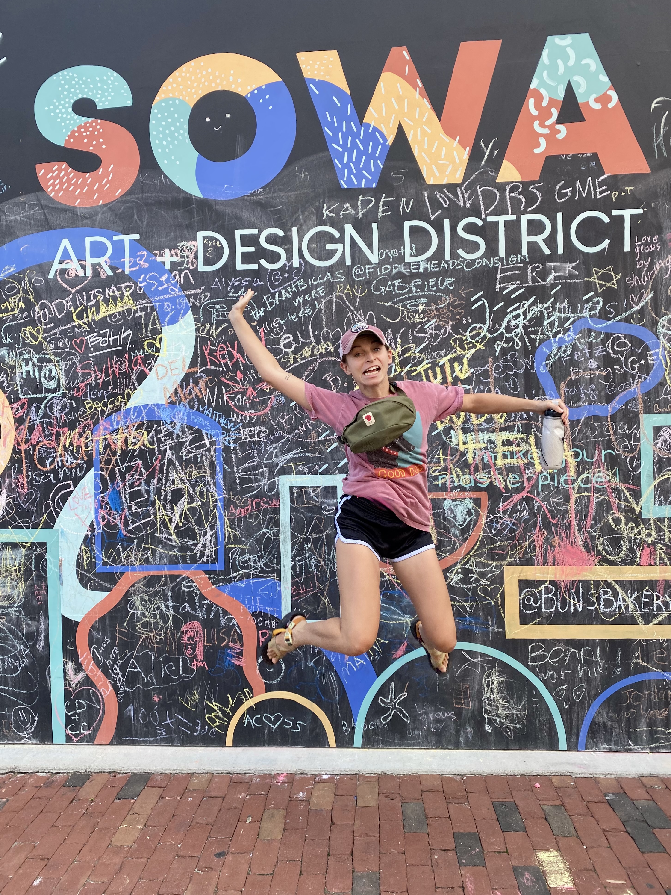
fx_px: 698
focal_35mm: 27
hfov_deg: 51.4
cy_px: 454
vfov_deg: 65.3
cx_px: 330
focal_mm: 4.25
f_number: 1.8
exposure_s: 1/249
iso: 32
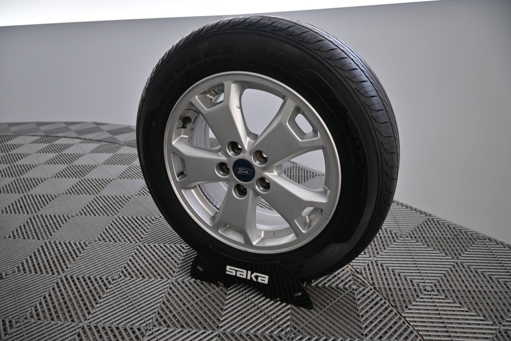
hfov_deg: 73.7
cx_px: 256
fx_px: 341
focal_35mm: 24
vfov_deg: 53.1
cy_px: 170
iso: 250
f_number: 3.5
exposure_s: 1/25
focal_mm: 16
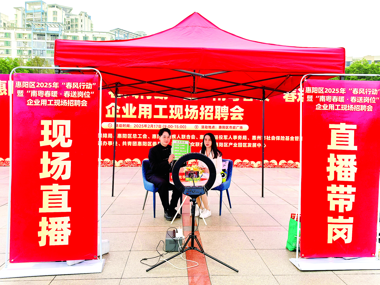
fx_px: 296
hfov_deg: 65.3
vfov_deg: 51.4
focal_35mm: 27
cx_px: 190
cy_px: 142
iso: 50
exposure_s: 1/187
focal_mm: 6.98
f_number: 4
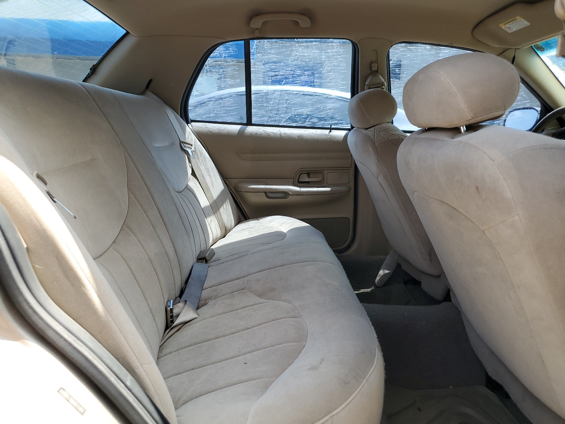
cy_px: 212
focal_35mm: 26
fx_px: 424
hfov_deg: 67.3
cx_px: 282
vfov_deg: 53.1
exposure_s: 1/435
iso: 50
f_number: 1.5
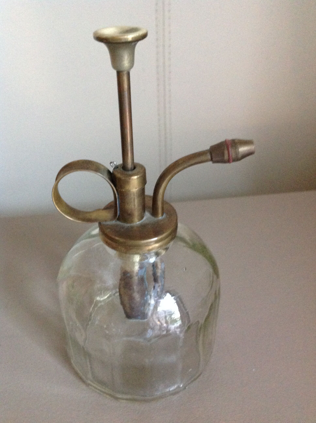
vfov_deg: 52.7
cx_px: 158
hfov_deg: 40.6
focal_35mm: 35
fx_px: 427
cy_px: 212
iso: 500
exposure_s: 1/15
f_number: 2.4
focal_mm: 4.28
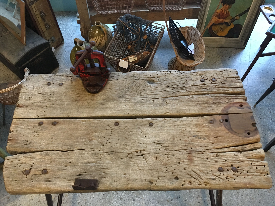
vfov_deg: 48.2
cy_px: 103
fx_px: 230
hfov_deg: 61.7
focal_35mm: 29
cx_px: 138
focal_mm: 4.15
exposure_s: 1/8
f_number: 2.2
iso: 125
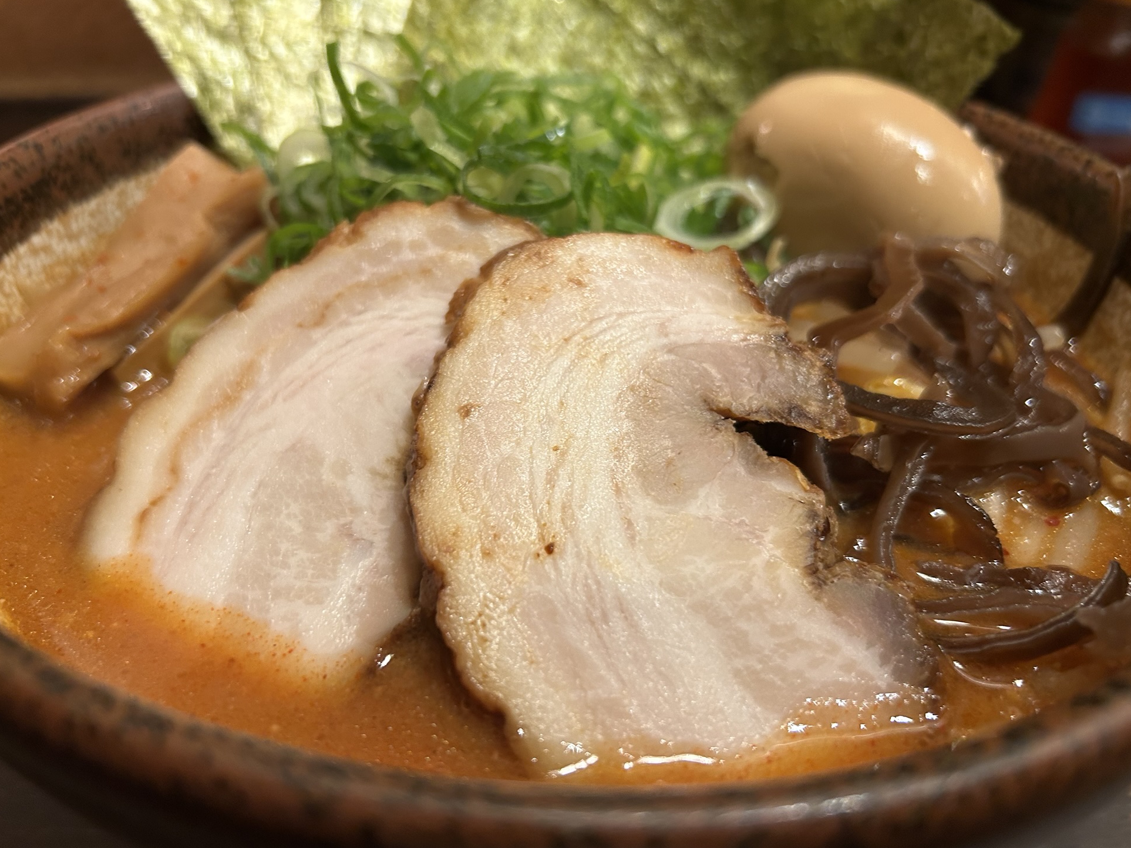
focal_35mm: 27
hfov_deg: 65.3
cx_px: 548
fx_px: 882
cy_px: 427
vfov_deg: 51.3
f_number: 1.5
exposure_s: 1/50
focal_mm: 5.7
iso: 200
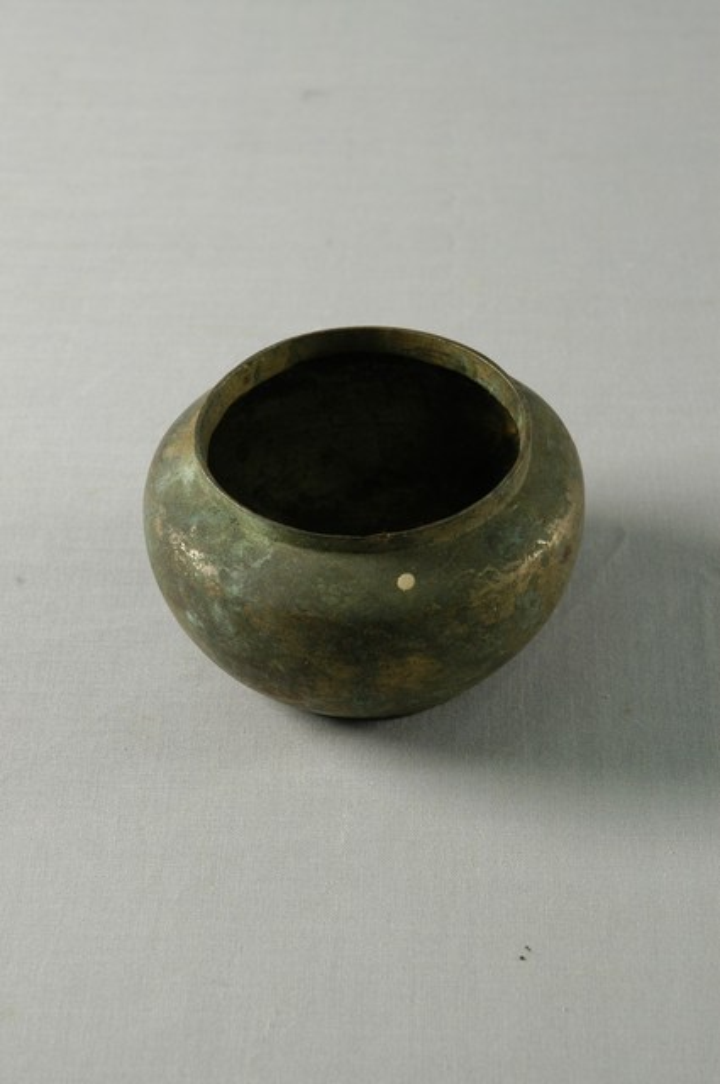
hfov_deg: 13.0
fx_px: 3158
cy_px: 542
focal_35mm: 105
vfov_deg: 19.5
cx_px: 360
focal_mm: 70
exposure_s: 1/4
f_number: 10
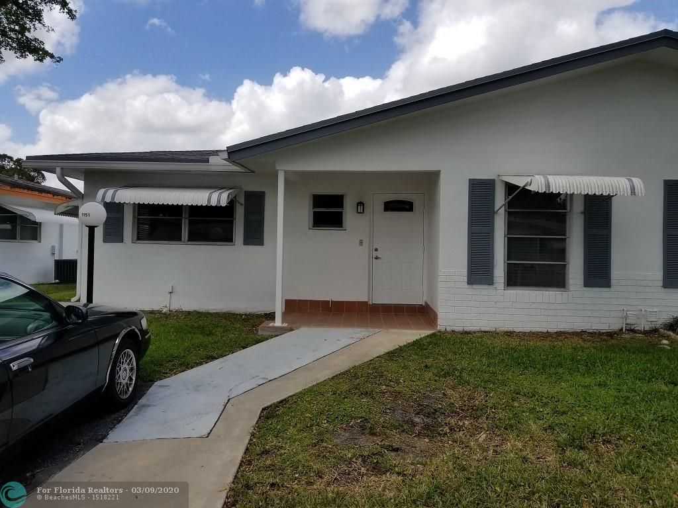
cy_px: 254
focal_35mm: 26
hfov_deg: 67.3
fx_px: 509
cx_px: 339
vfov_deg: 53.1
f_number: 1.7
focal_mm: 4.25
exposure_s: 1/3136
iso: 50
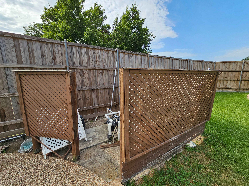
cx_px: 124
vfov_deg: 89.9
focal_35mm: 13
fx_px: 94
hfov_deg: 106.2
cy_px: 93
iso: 50
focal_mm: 2.2
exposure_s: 1/1449
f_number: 2.2
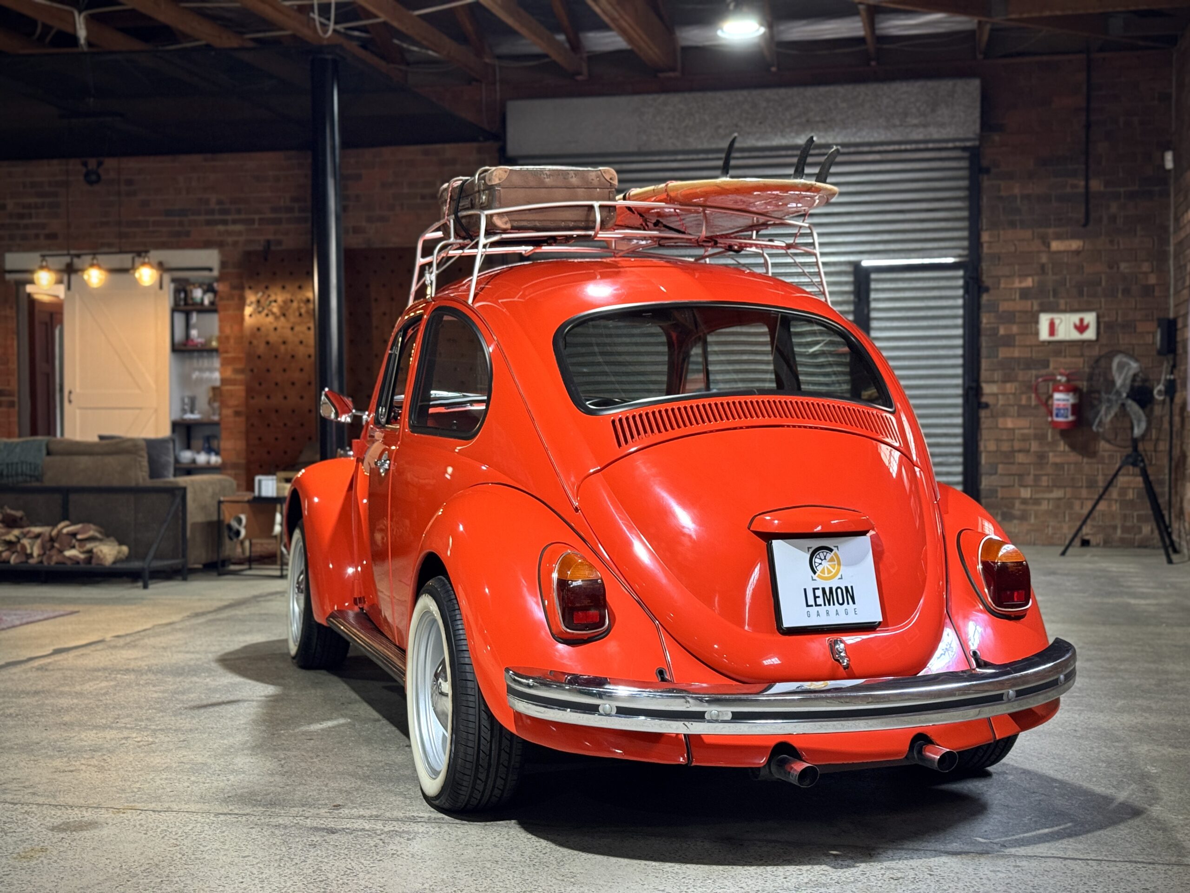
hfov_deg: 39.7
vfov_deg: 30.3
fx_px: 1650
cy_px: 446
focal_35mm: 48
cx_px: 595
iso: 200
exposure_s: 1/33
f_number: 1.78
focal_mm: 6.76
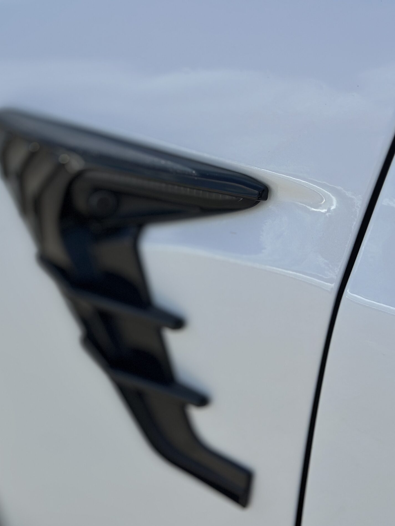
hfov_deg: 22.4
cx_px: 93
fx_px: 989
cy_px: 267
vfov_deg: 29.8
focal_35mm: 65
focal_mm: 6.86
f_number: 1.78
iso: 100
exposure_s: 1/5882
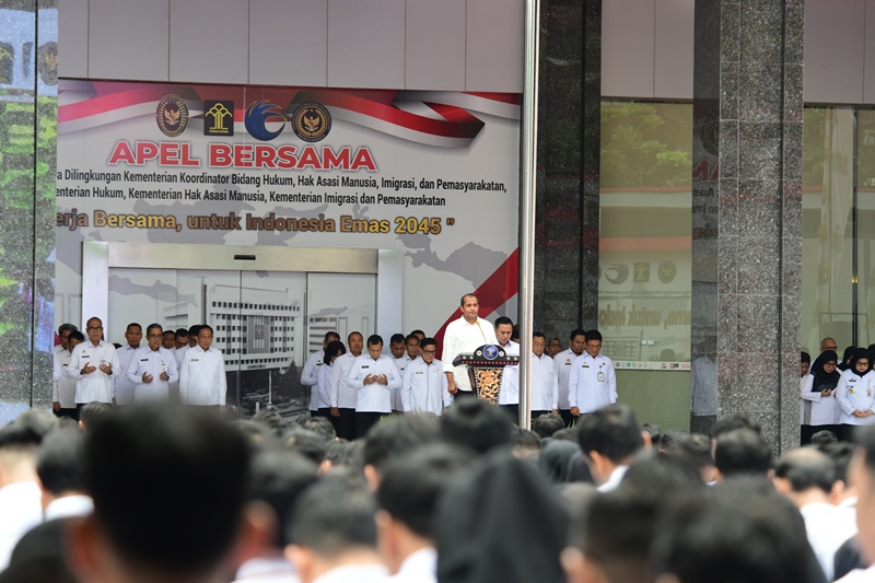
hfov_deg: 12.5
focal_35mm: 165
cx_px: 438
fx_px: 4009
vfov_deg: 8.3
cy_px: 292
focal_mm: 165
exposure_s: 1/160
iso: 1000
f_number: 5
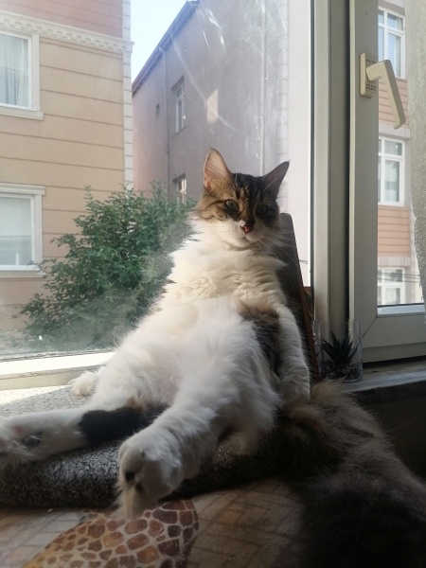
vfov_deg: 67.3
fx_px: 427
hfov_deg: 53.1
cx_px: 213
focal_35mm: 26
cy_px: 284
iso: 50
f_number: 1.8
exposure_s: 1/274
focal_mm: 5.3
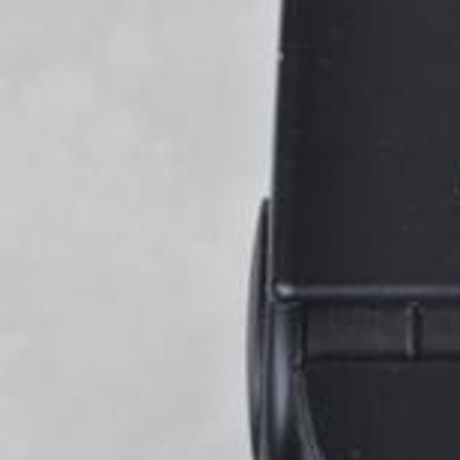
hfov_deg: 5.8
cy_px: 430
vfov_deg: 5.9
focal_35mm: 297
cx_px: 642
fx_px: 4468
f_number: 5.6
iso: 360
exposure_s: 1/125
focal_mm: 45
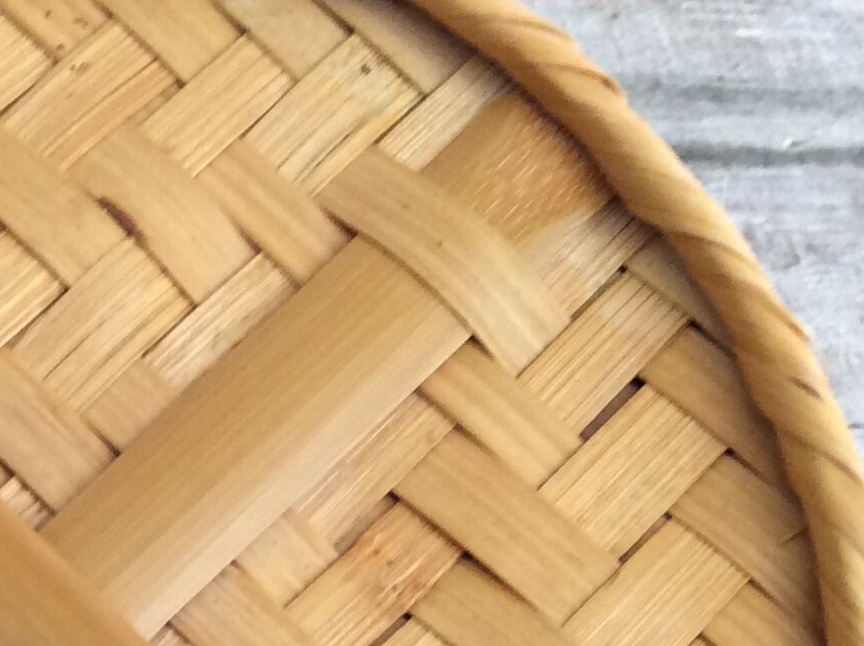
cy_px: 740
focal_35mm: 97
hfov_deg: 19.4
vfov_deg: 14.8
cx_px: -100
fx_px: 2418
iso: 64
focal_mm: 3.3
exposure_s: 1/25
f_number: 2.4
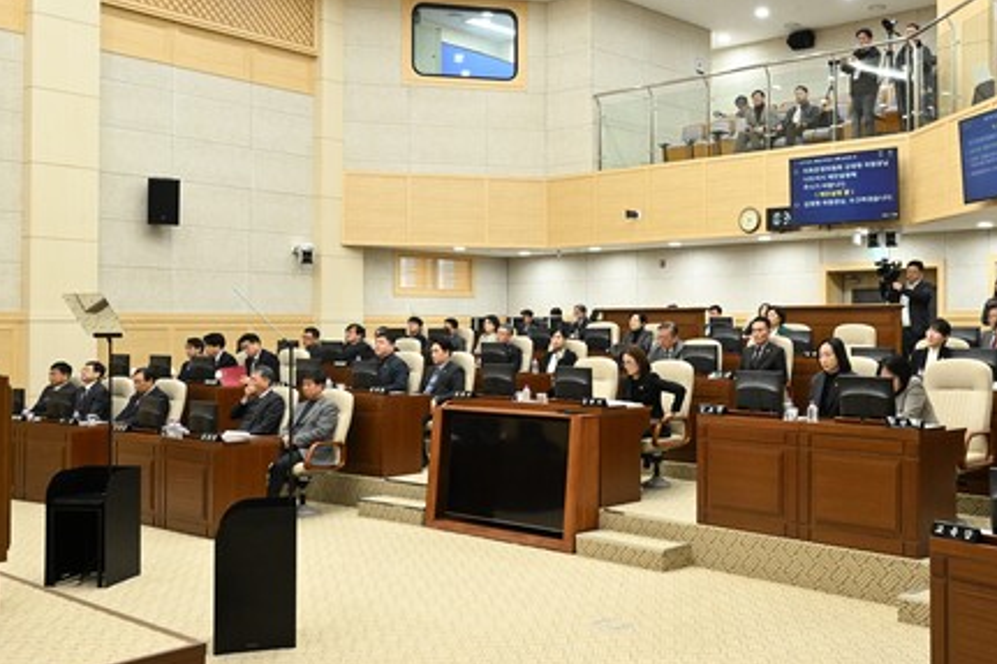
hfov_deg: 48.2
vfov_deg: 34.2
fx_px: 1080
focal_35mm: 39
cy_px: 302
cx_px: 708
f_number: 10
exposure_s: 1/100
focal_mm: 24
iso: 5000
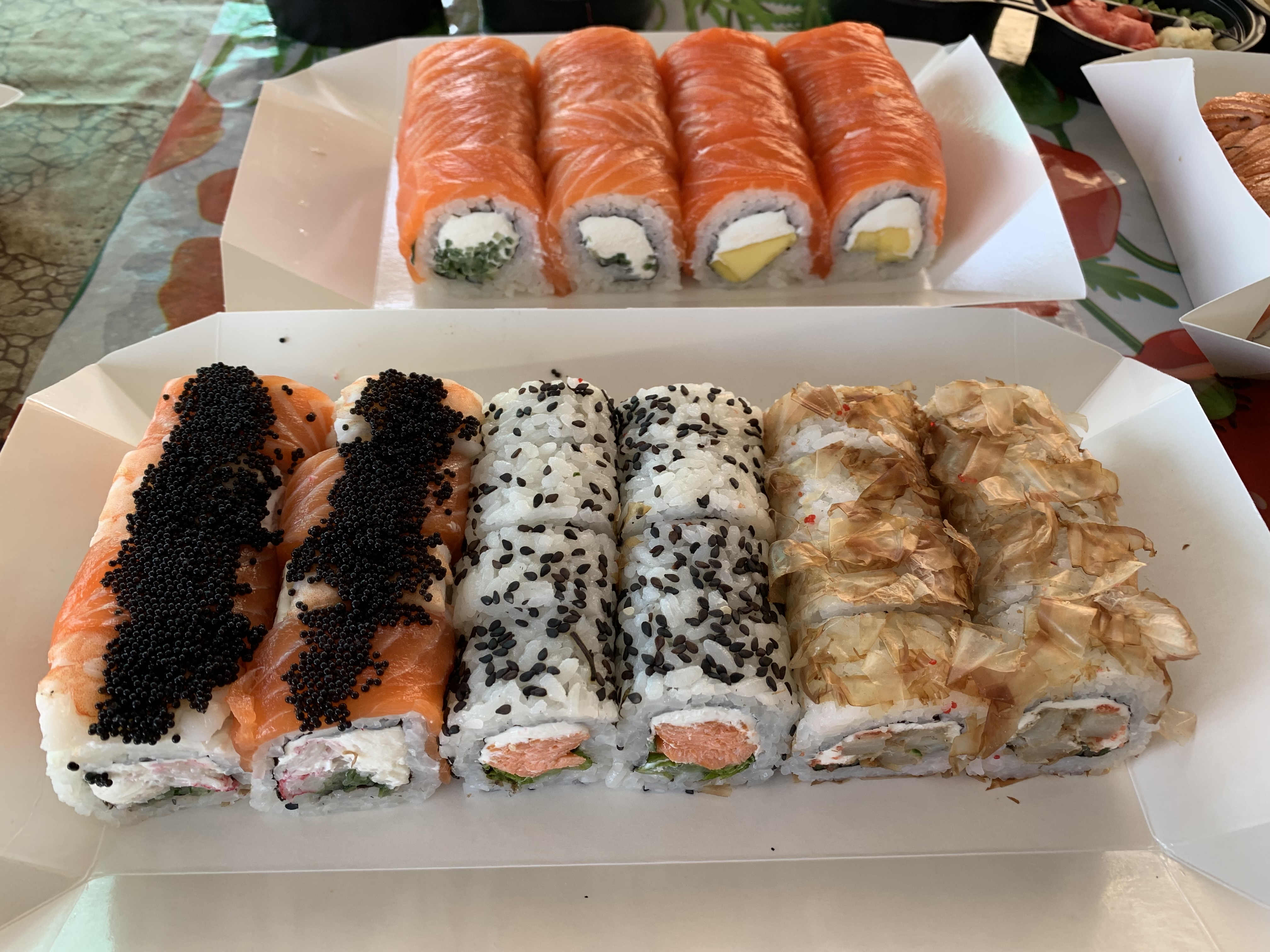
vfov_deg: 53.1
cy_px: 476
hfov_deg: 67.3
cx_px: 635
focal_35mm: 26
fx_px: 954
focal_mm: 4.25
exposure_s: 1/121
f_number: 1.8
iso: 40
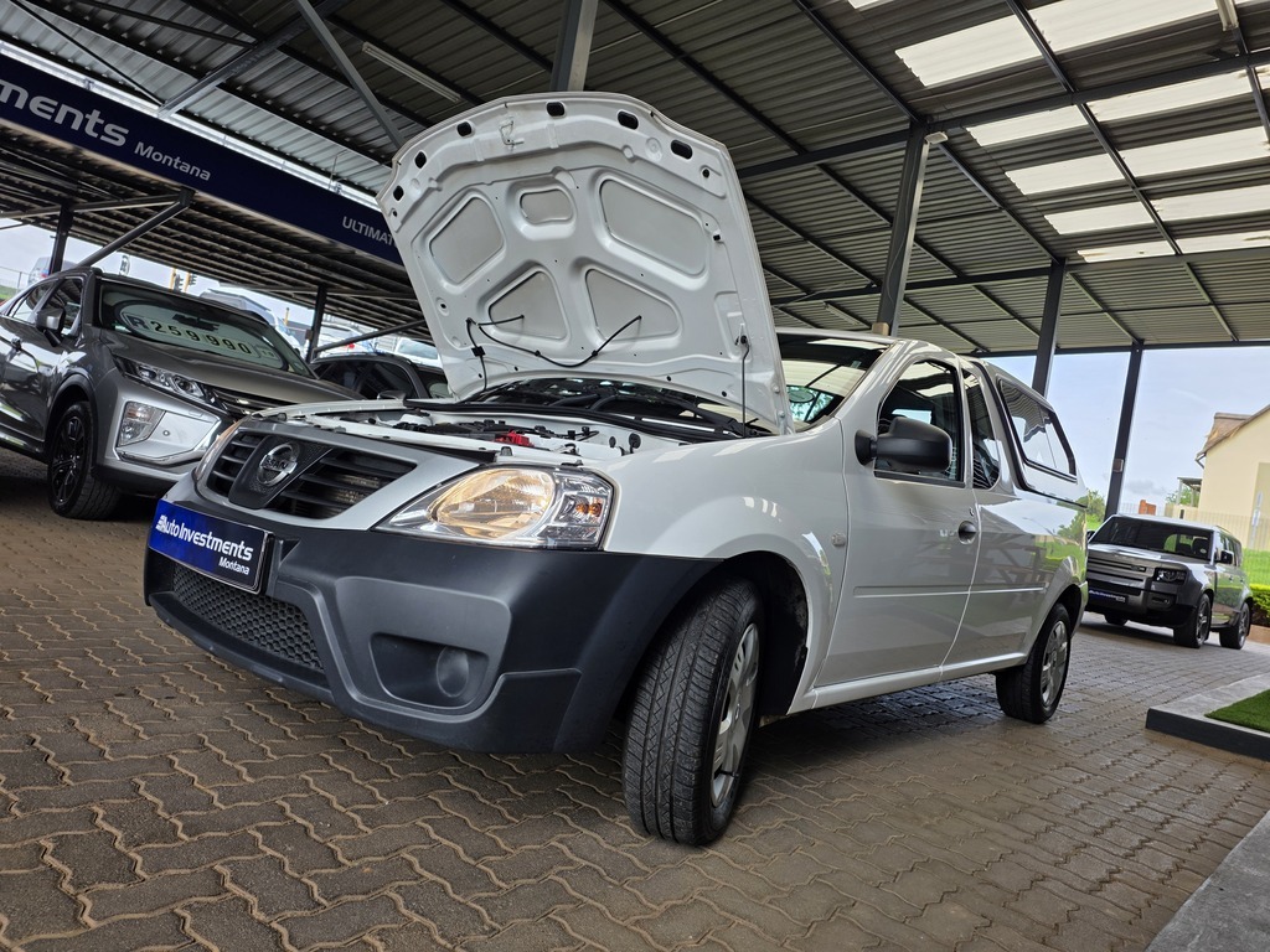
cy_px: 476
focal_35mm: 23
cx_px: 635
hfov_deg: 73.9
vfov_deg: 58.9
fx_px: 844
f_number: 1.7
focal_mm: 6.25
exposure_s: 1/1567
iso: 80
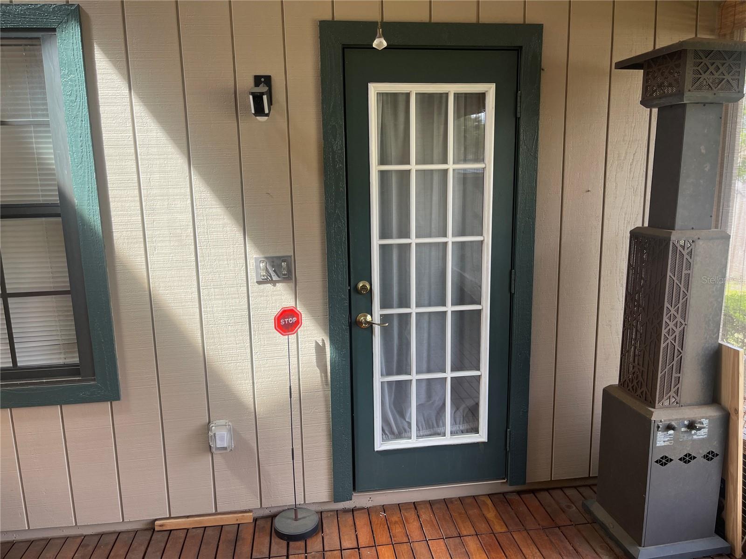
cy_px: 280
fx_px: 539
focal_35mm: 25
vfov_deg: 54.9
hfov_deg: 69.4
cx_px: 373
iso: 80
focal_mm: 5.1
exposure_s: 1/121
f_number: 1.6
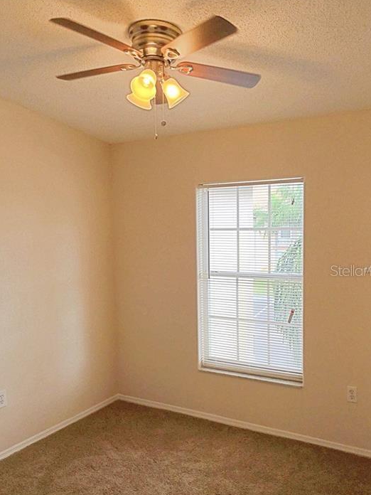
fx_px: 457
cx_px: 193
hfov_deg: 44.2
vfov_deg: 56.7
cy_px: 270
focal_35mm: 32
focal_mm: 4.15
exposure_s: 1/196
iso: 25
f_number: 2.2
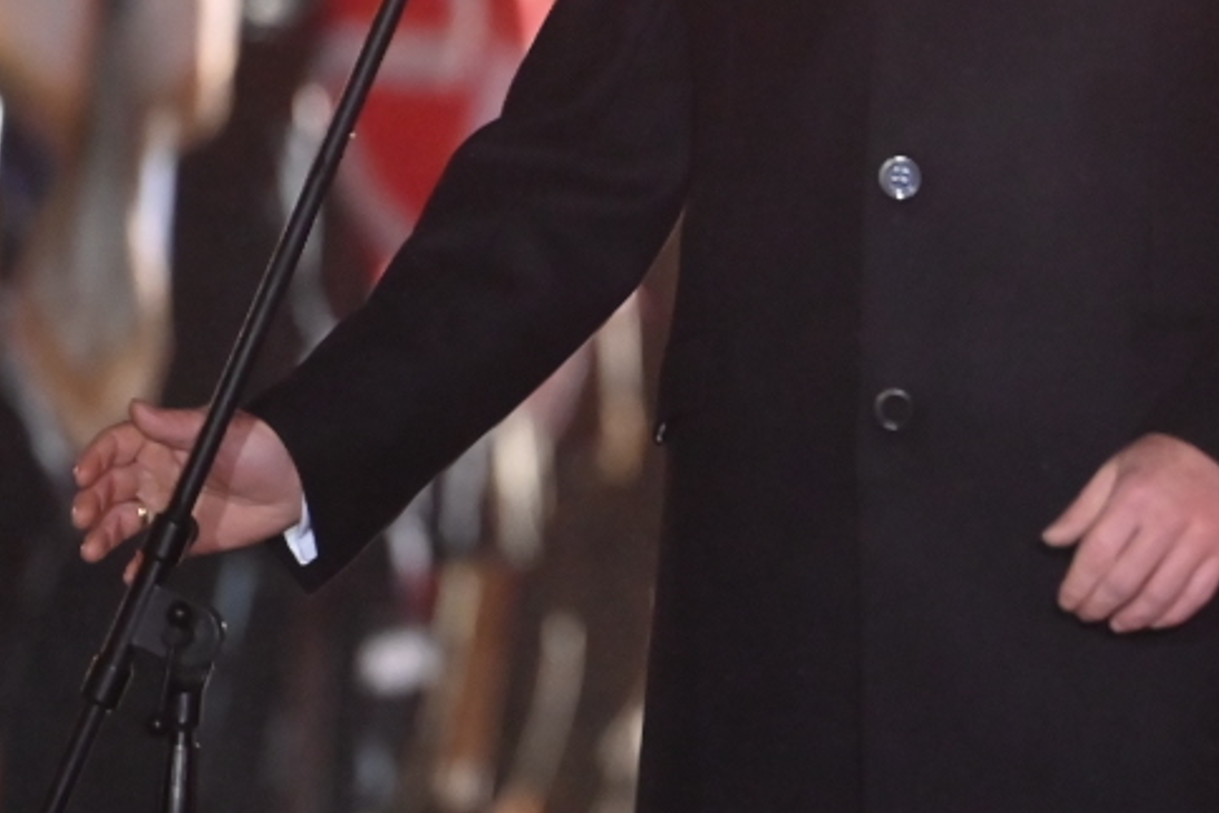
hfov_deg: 3.4
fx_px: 20389
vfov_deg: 2.3
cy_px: 0
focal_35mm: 602
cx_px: 1108
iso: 2200
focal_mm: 180
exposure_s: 1/250
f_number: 2.8
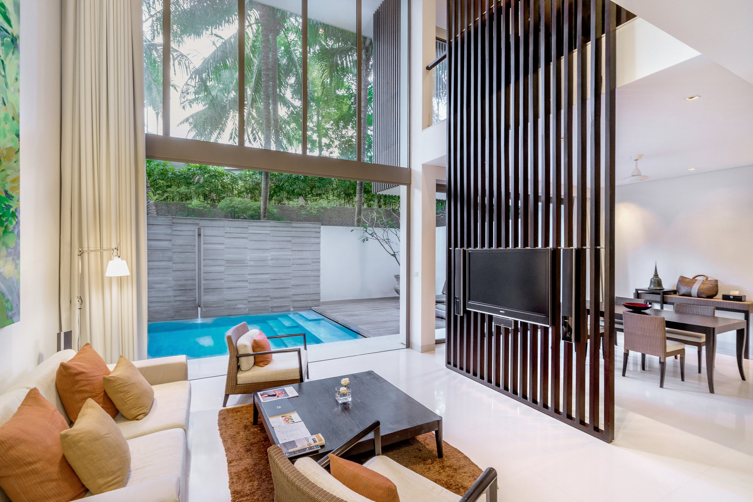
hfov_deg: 96.7
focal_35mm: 16
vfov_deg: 73.7
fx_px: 335
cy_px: 251
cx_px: 376
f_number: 7.1
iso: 400
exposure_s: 1/4
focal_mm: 16
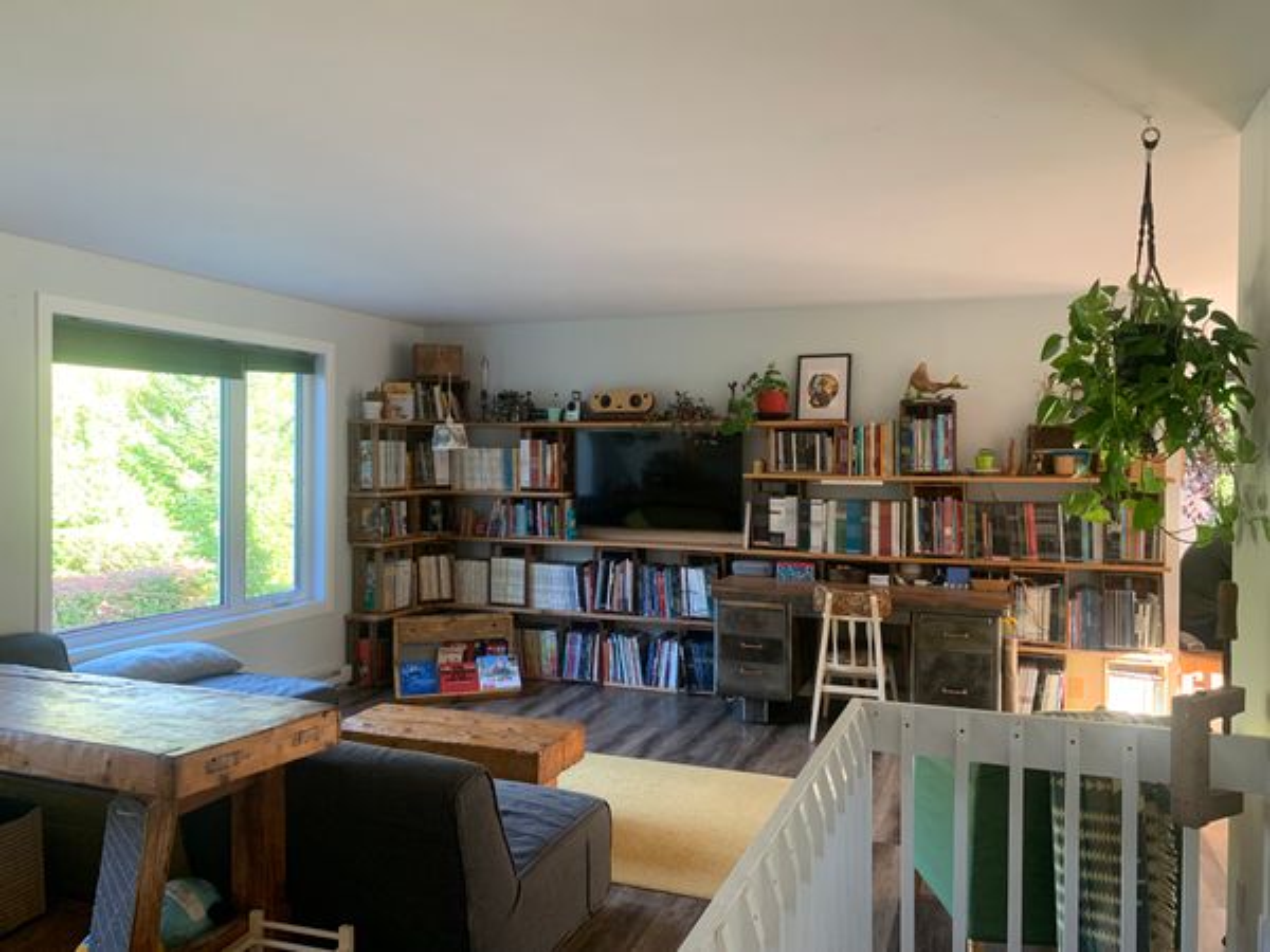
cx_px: 635
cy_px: 476
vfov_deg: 53.1
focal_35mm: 26
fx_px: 954
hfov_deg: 67.3
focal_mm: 4.25
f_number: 1.8
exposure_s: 1/60
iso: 160
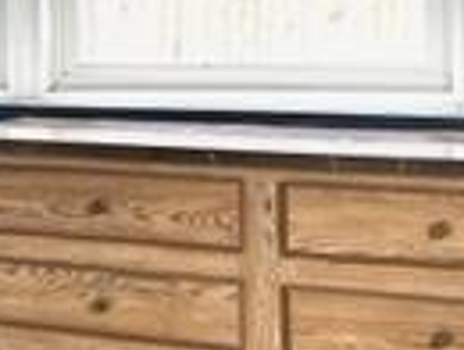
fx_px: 1719
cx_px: -100
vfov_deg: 11.5
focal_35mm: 128
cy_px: 39
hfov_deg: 14.8
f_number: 1.6
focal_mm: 5.1
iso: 80
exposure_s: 1/122
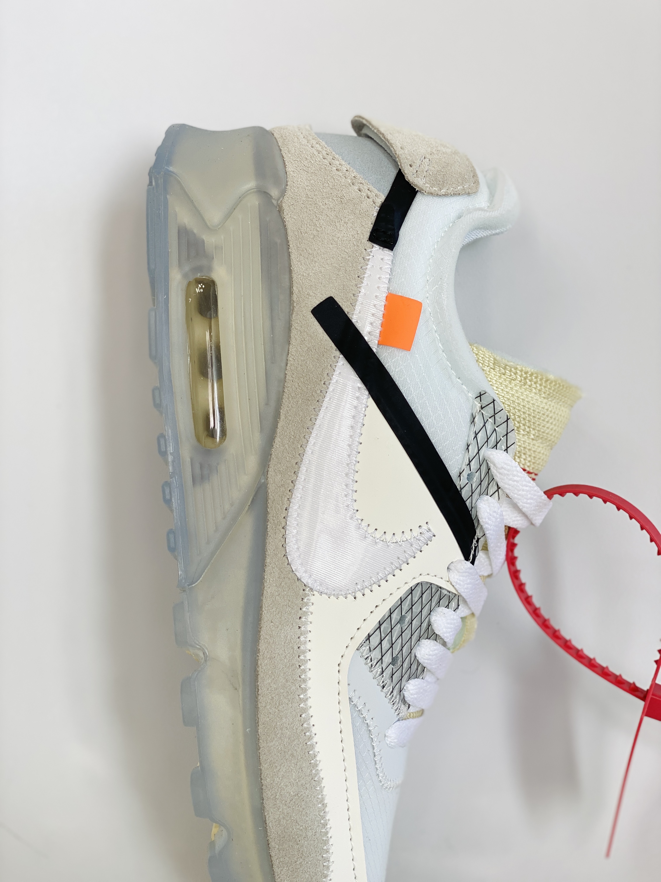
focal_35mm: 52
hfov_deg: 28.0
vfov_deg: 36.8
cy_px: 441
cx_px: 330
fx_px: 1324
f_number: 2
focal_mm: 6
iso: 32
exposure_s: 1/100
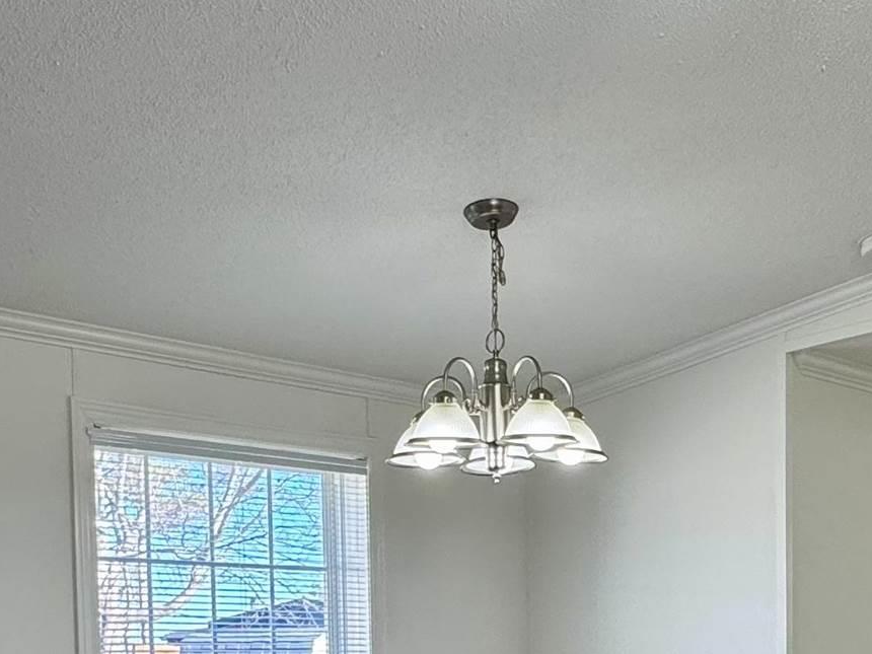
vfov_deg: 26.6
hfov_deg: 38.1
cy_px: 738
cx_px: 518
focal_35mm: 50
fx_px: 1260
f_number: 2.2
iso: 50
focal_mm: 2.22
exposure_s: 1/120
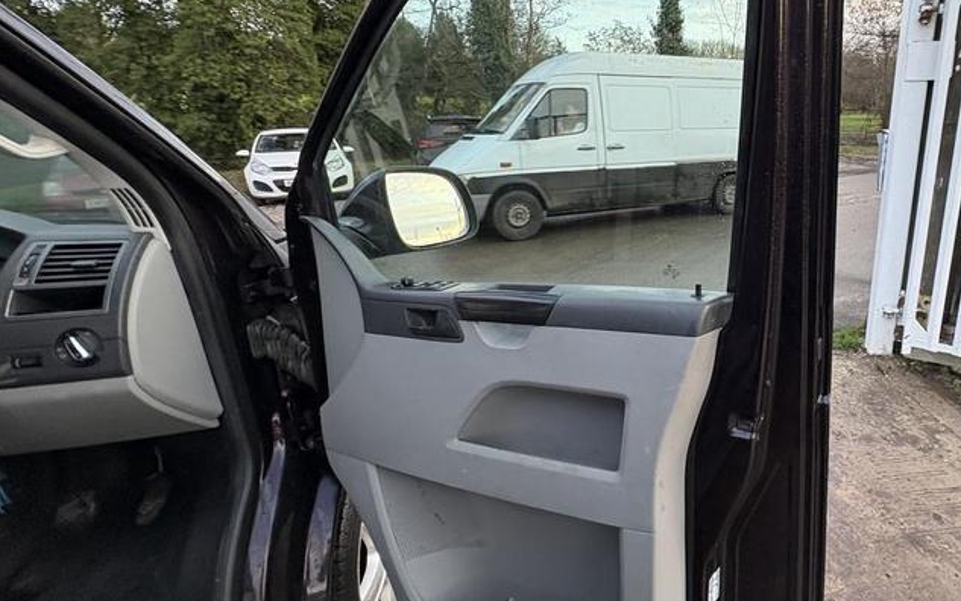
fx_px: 550
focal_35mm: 21
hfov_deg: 78.2
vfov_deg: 57.3
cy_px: 284
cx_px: 677
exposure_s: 1/94
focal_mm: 2.22
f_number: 2.2
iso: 250
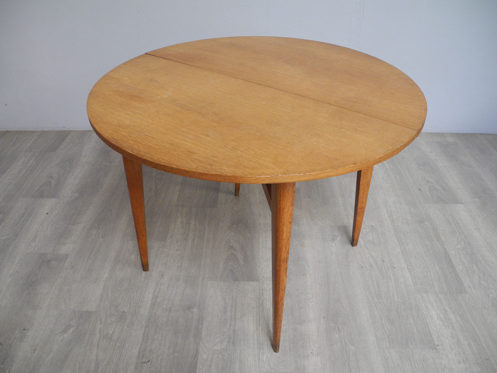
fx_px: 402
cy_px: 186
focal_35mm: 28
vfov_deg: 49.7
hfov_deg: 63.4
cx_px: 248
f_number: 2.8
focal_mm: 6
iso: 366
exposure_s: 1/30
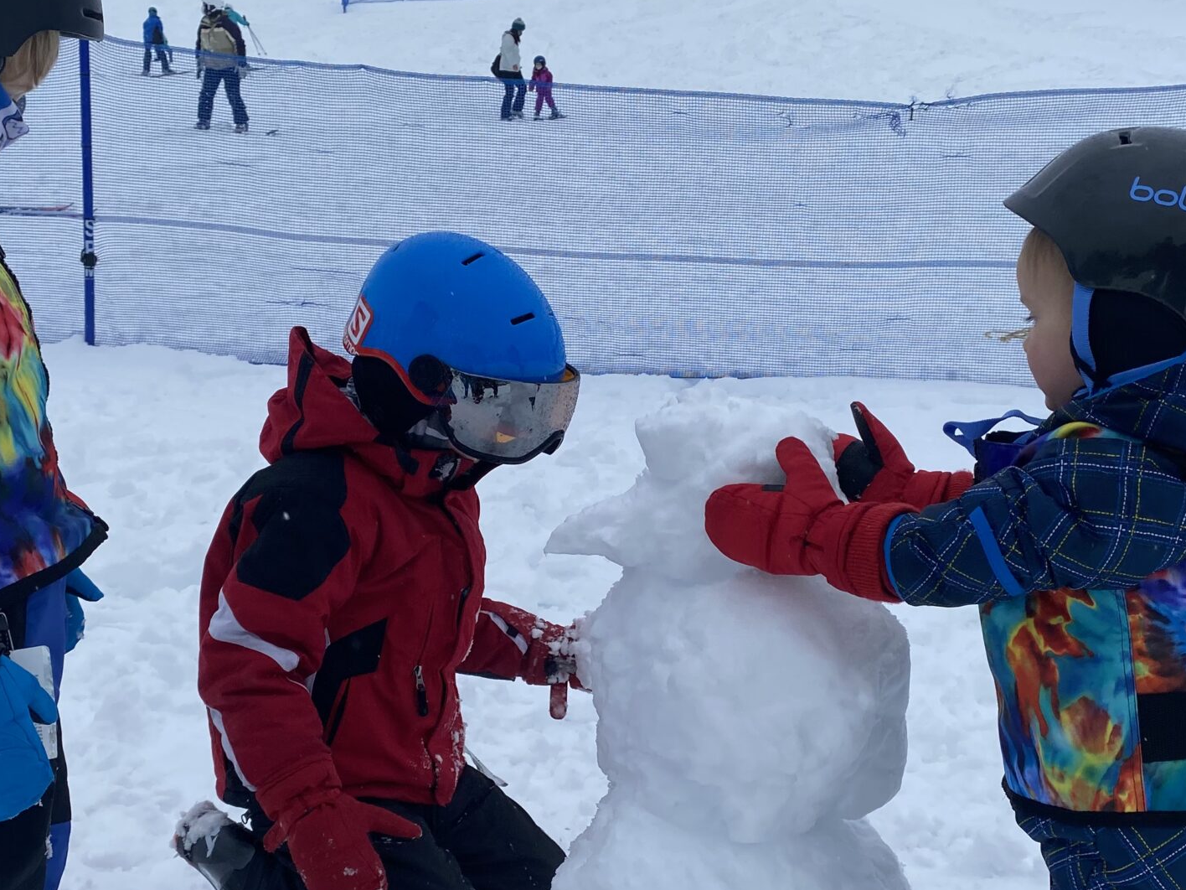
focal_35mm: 47
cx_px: 572
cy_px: 485
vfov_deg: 30.9
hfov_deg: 40.4
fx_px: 1610
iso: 32
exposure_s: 1/905
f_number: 1.8
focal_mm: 4.25
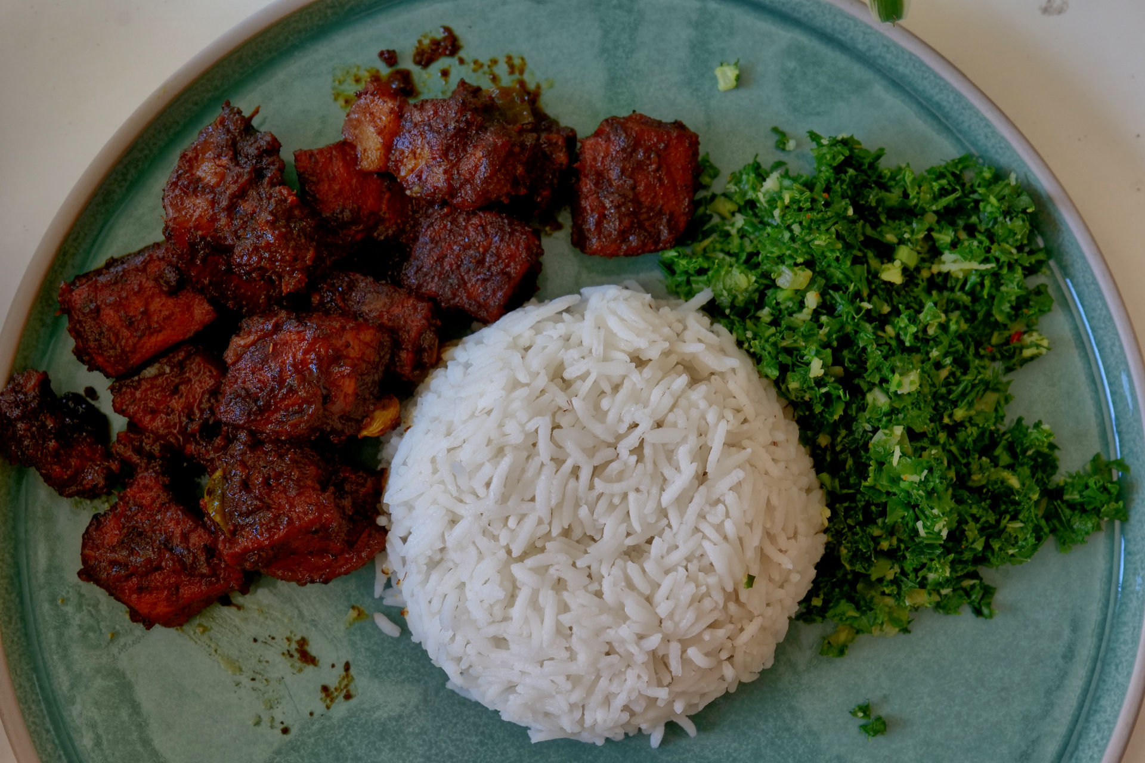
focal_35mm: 60
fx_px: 1908
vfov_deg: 22.6
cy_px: 382
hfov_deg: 33.4
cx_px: 572
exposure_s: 1/80
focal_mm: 60
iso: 1250
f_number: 9
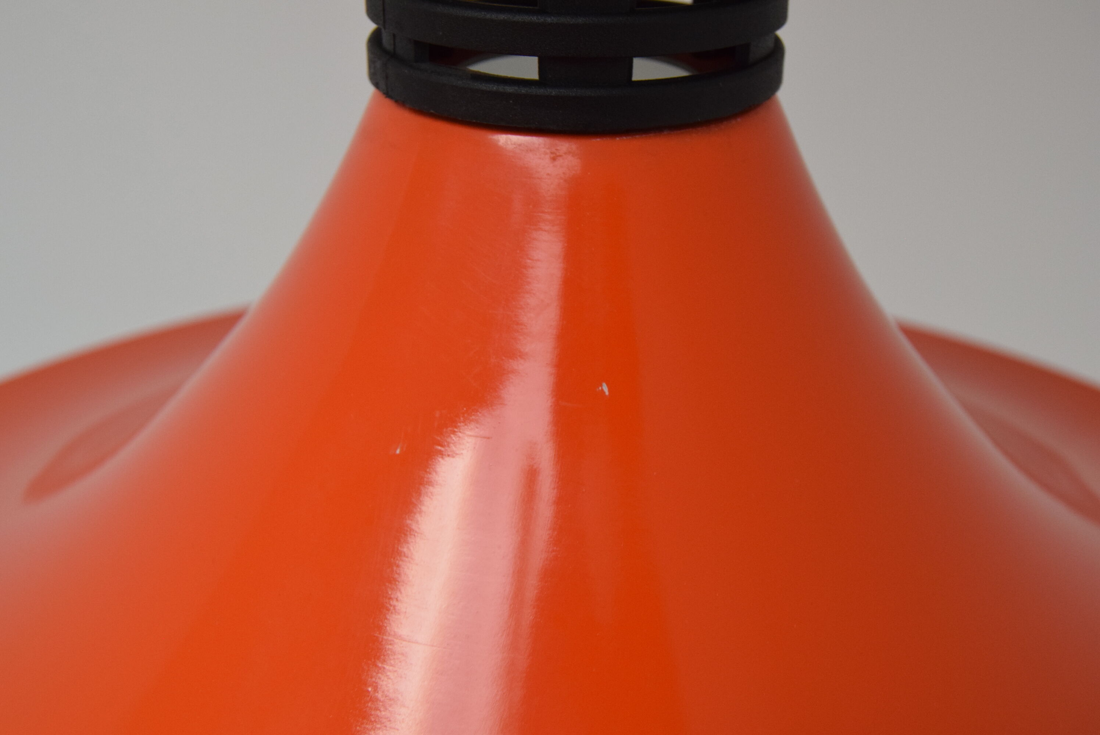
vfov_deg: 31.9
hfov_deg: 46.4
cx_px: 550
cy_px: 368
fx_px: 1284
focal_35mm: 42
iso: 1600
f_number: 7.1
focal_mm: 28
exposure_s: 1/200
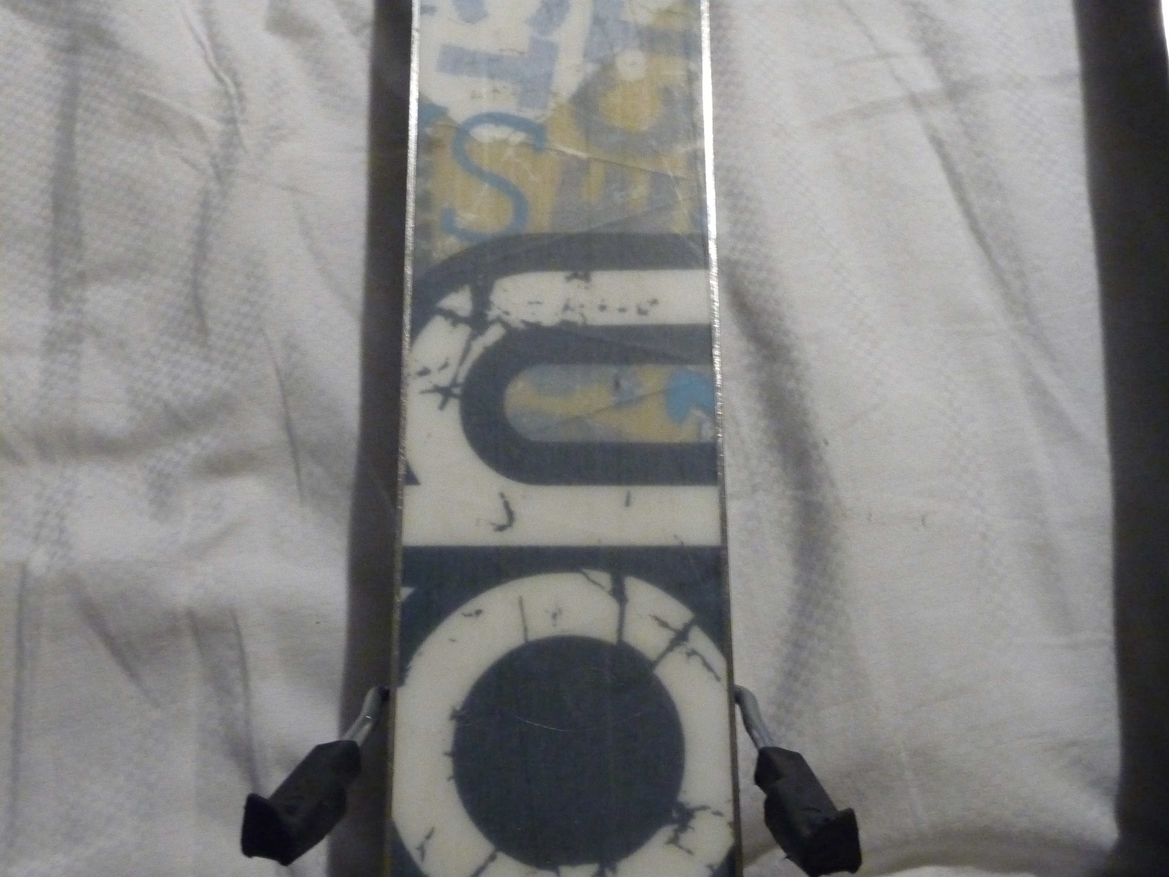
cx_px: 584
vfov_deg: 30.3
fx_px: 1621
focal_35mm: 48
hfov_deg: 39.7
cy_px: 438
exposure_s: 1/25
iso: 800
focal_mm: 8
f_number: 4.2
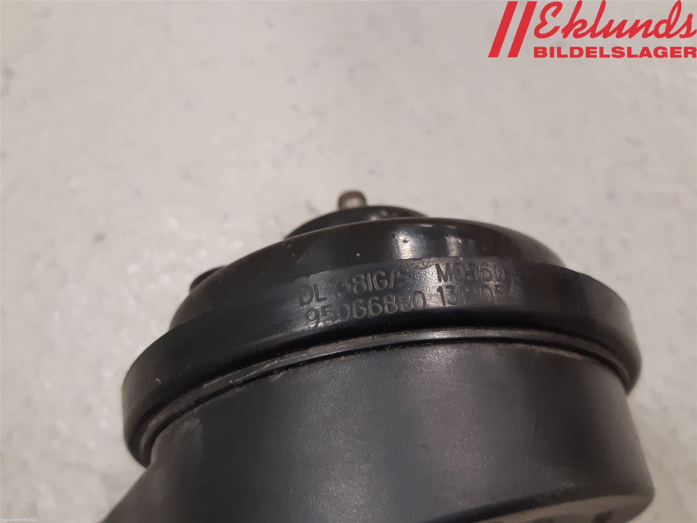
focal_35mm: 26
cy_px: 262
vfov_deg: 53.1
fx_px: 524
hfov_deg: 67.3
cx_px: 348
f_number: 1.7
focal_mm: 3.93
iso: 160
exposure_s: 1/50
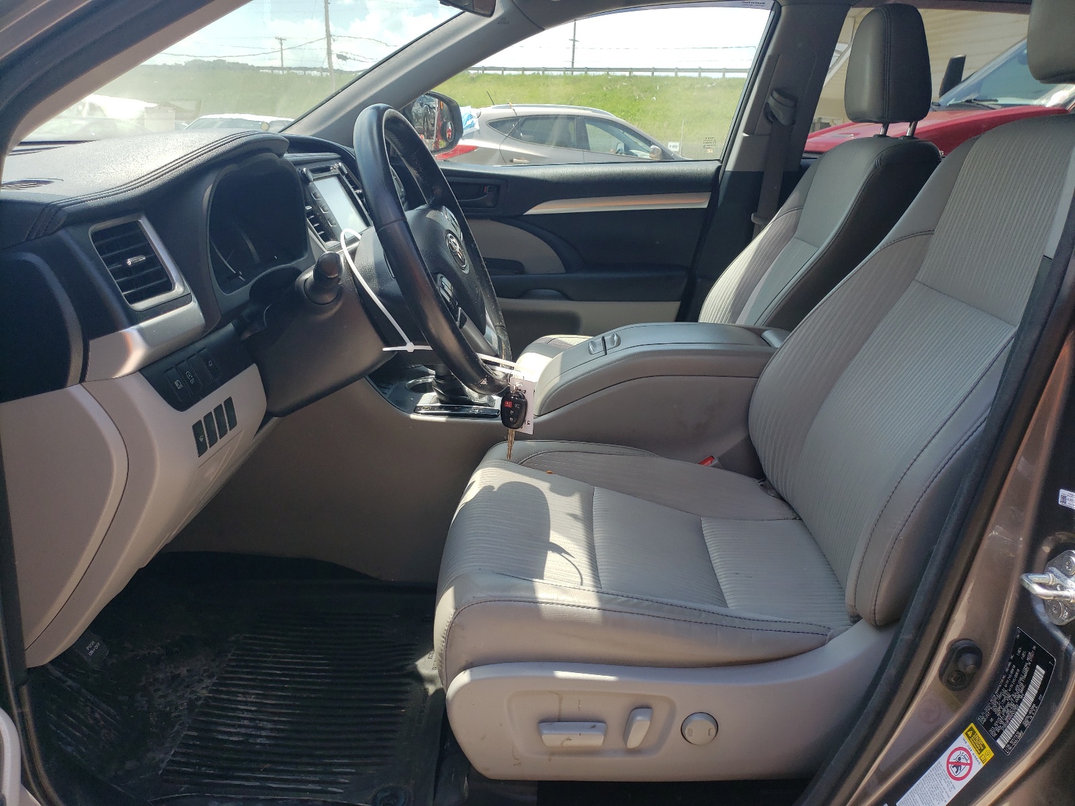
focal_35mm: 26
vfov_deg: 53.1
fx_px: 807
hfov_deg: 67.3
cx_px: 538
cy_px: 403
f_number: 1.5
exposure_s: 1/1000
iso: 50
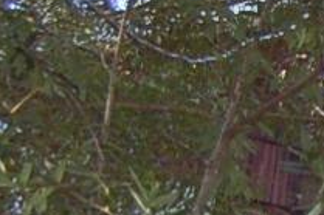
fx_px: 3102
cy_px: 251
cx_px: 801
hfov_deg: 5.7
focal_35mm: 345
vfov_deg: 4.0
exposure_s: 1/60
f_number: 4.5
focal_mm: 32
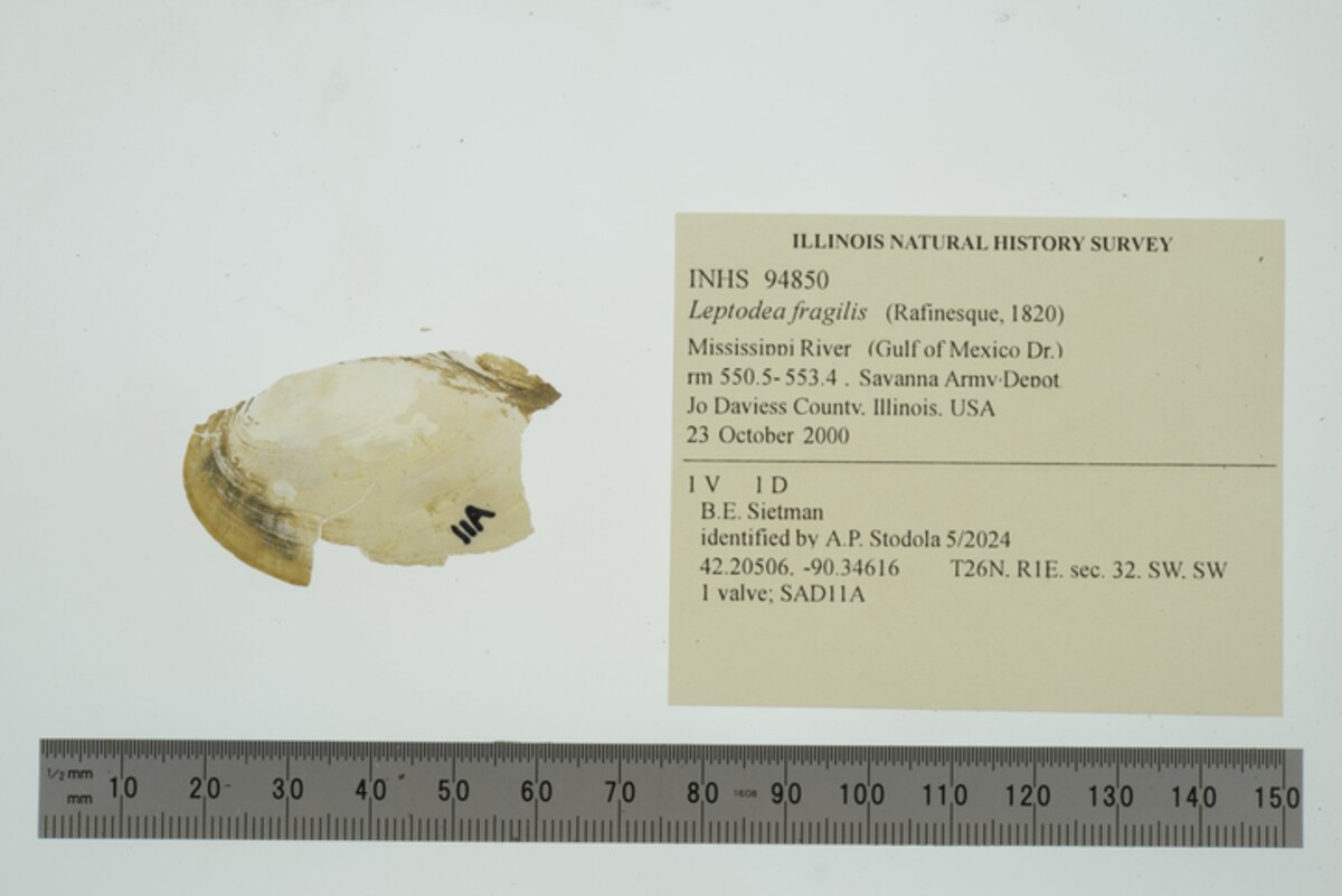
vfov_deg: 22.6
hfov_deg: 33.4
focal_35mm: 60
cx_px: 671
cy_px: 448
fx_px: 2237
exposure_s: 1/13
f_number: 32
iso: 100
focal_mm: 60
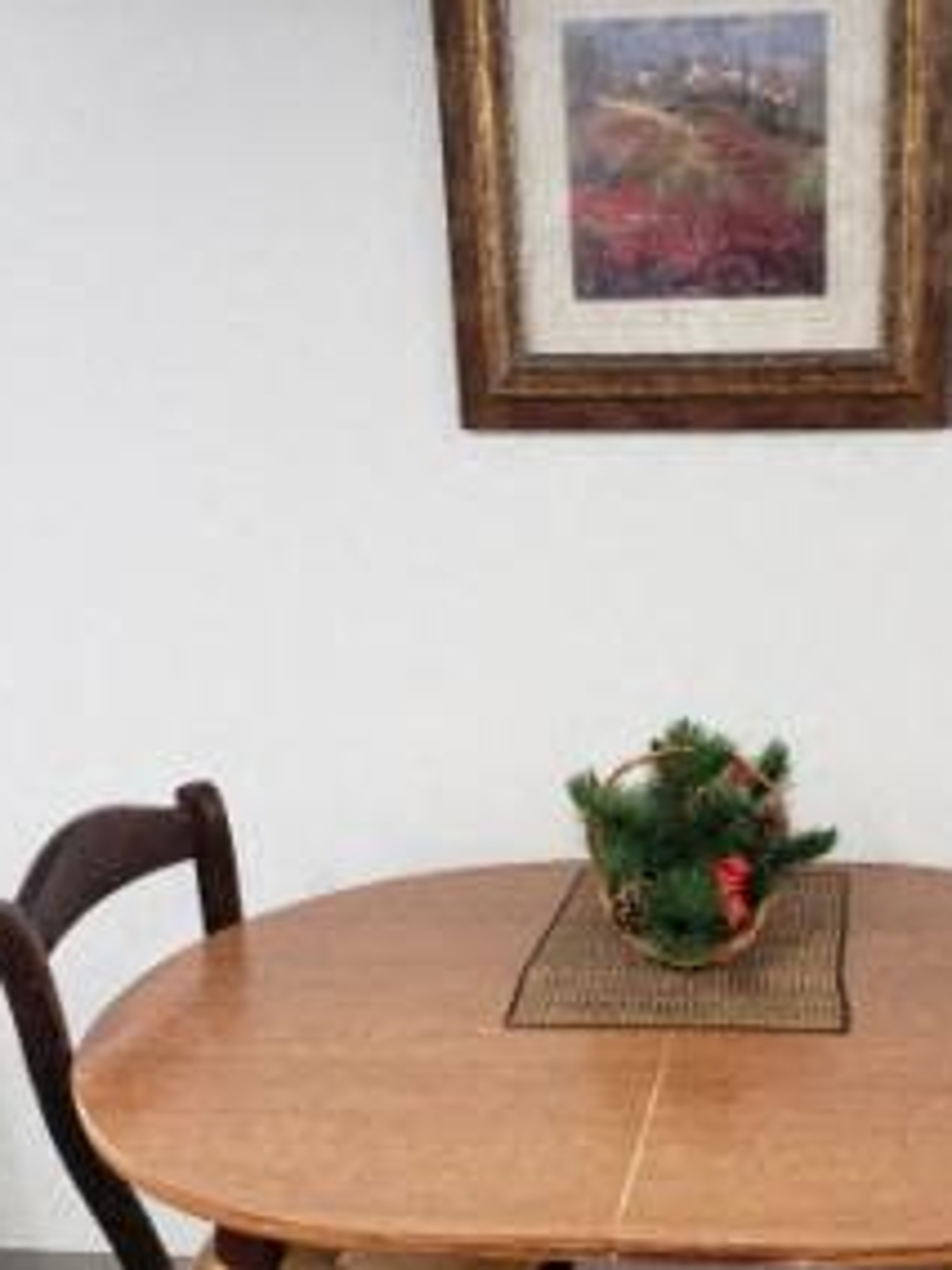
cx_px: 729
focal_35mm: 41
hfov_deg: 34.3
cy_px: 823
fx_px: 1503
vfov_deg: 45.2
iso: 320
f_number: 2.4
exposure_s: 1/40
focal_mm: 4.3
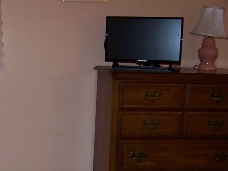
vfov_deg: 18.8
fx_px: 507
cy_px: 149
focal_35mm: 77
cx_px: -9
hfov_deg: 24.0
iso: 200
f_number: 2.8
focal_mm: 5.85
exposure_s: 1/30
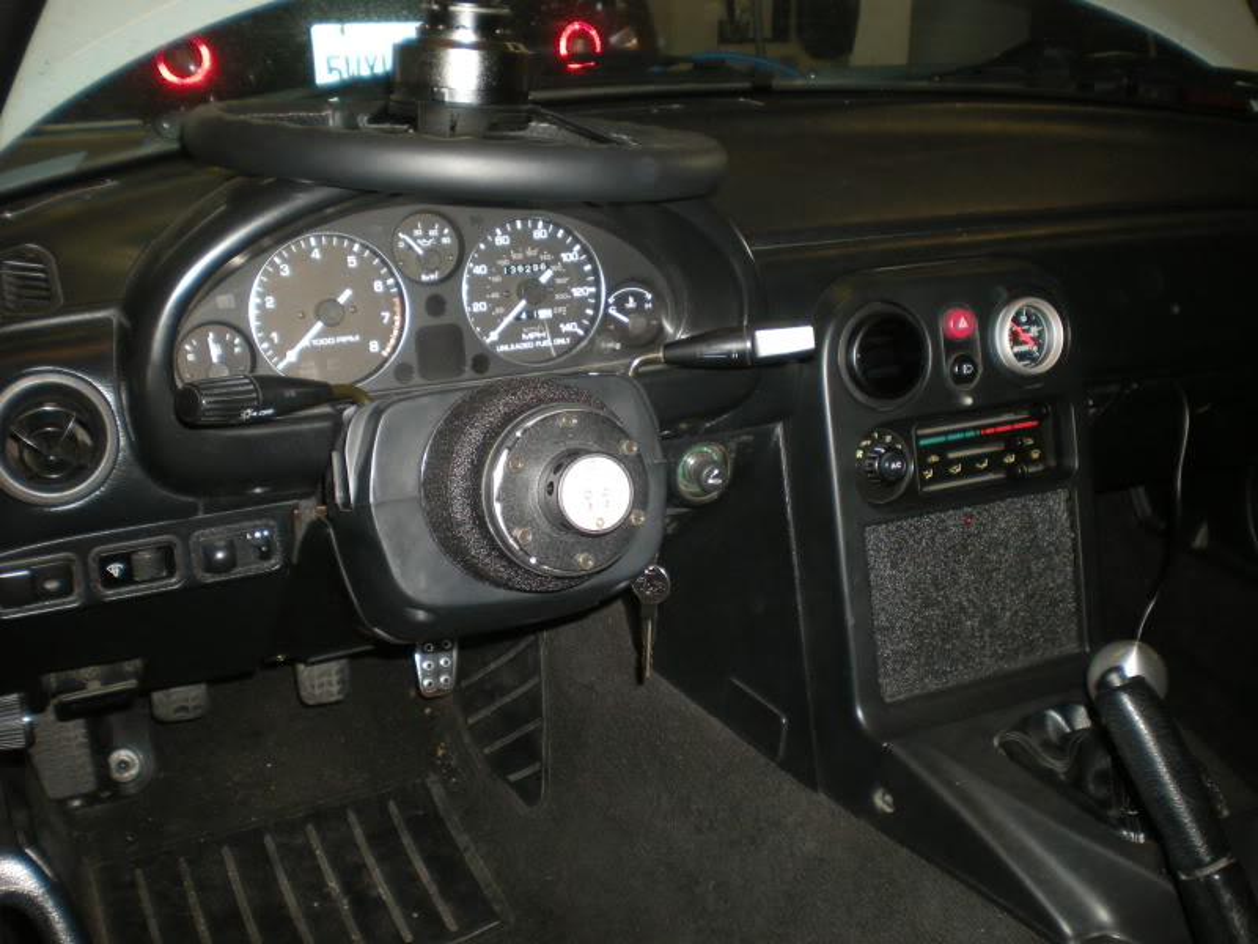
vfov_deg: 37.7
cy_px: 472
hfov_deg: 49.0
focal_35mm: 38
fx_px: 1381
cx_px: 629
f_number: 3.1
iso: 127
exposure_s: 1/60
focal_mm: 6.3
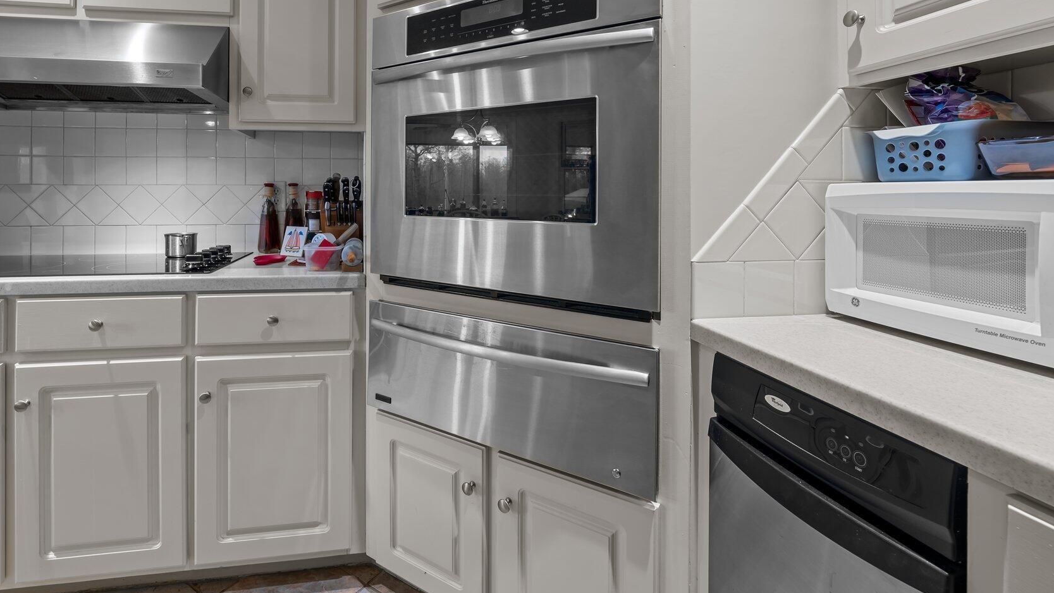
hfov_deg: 92.2
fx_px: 503
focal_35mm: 18
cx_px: 460
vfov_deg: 59.3
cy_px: 186
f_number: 8
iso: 250
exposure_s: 1/2
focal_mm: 14
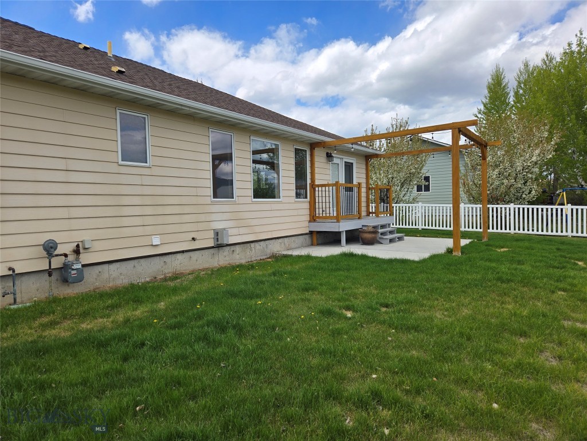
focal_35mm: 23
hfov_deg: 73.9
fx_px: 390
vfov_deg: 58.9
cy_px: 220
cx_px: 294
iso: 25
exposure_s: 1/1550
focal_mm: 5.4
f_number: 1.8
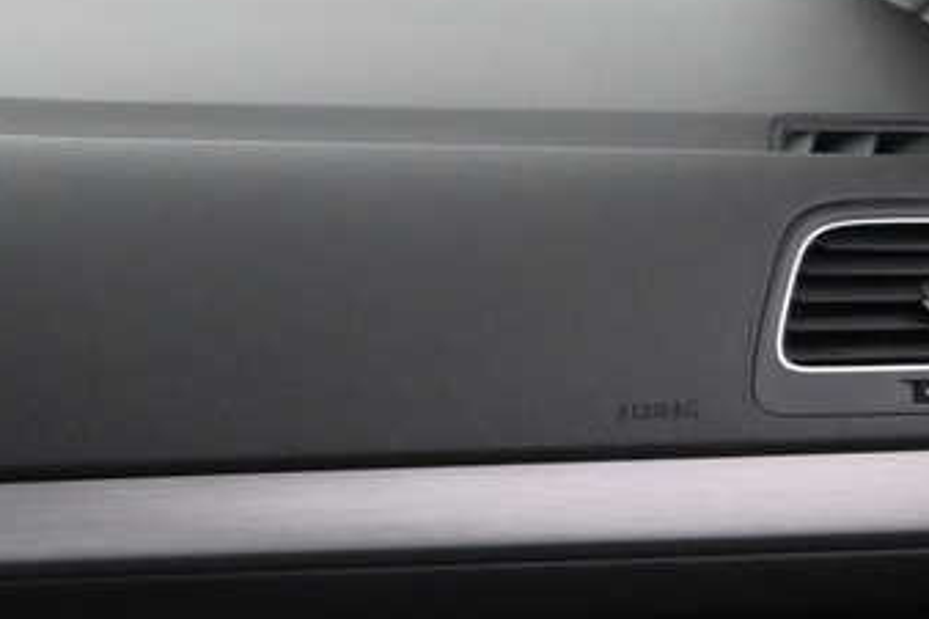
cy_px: 960
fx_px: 2966
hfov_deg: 15.8
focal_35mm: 115
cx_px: -616
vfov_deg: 11.4
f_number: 4
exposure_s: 1/60
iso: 2500
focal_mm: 16
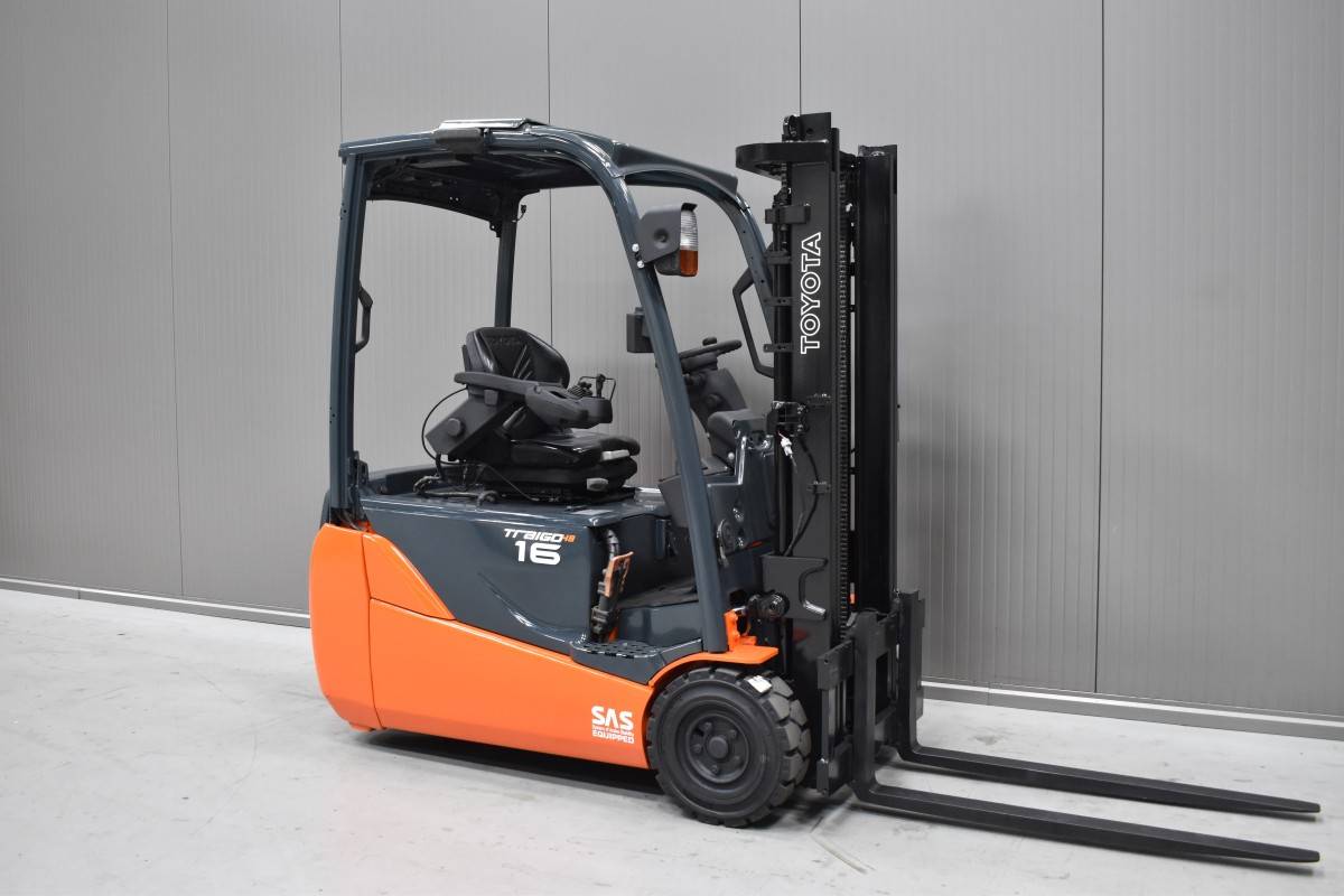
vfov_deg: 40.0
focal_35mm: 33
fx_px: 1232
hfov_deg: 57.2
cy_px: 448
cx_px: 672
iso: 1250
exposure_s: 1/30
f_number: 5
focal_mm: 22
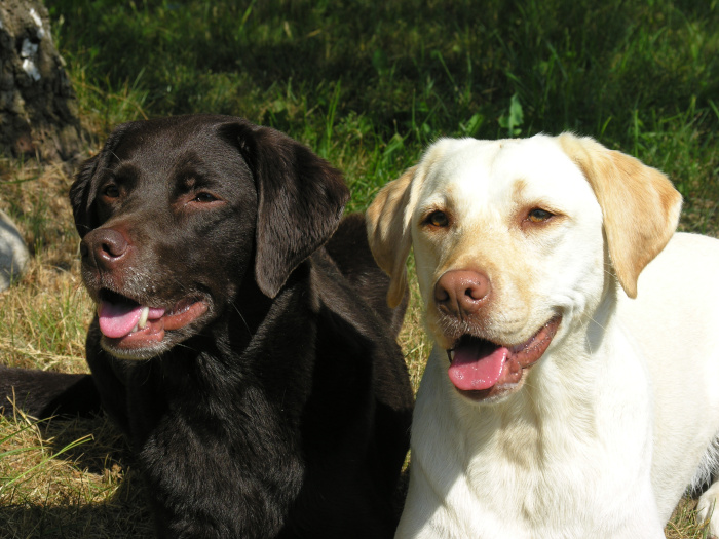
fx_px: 2638
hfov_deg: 15.5
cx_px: 360
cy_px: 270
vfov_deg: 11.7
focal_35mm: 127
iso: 50
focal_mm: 32.4
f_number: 6
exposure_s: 1/170
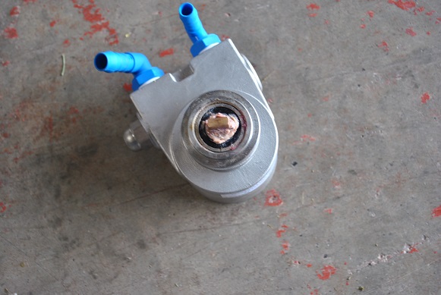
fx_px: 626
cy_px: 148
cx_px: 220
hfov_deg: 38.8
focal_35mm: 51
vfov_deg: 26.6
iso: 250
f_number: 5
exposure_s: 1/30
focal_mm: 34
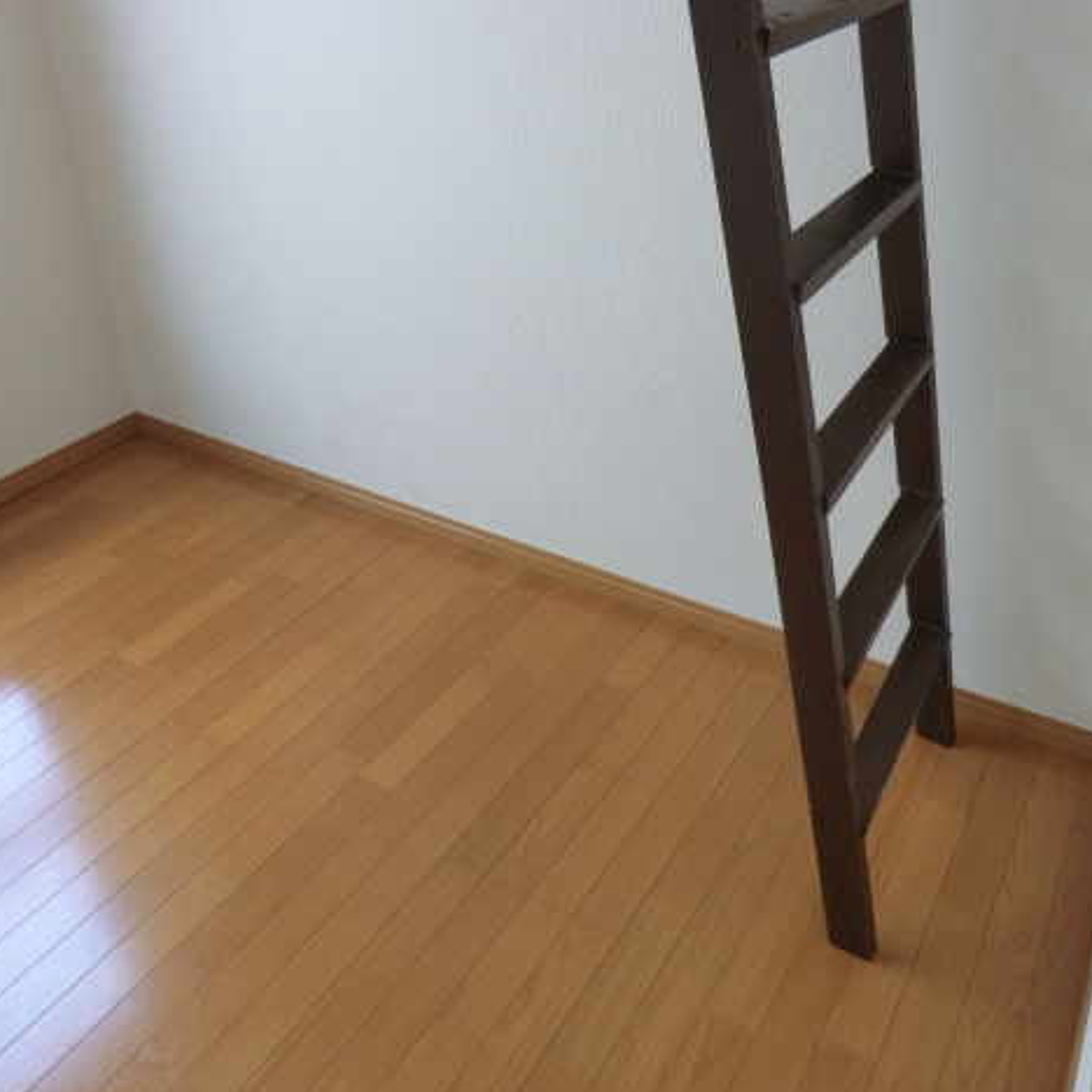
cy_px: 539
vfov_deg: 55.6
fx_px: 1035
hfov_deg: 55.6
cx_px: 583
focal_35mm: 29
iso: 100
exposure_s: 1/60
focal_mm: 4.3
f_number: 3.2
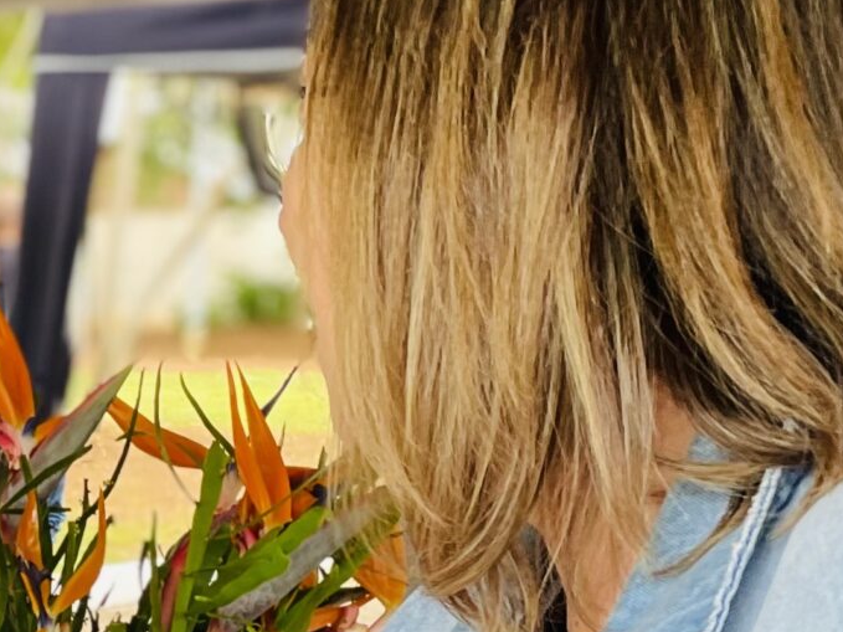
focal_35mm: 98
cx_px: -127
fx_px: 2386
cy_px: 723
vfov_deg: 14.7
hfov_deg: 19.1
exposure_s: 1/121
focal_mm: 4.2
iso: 80
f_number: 1.6
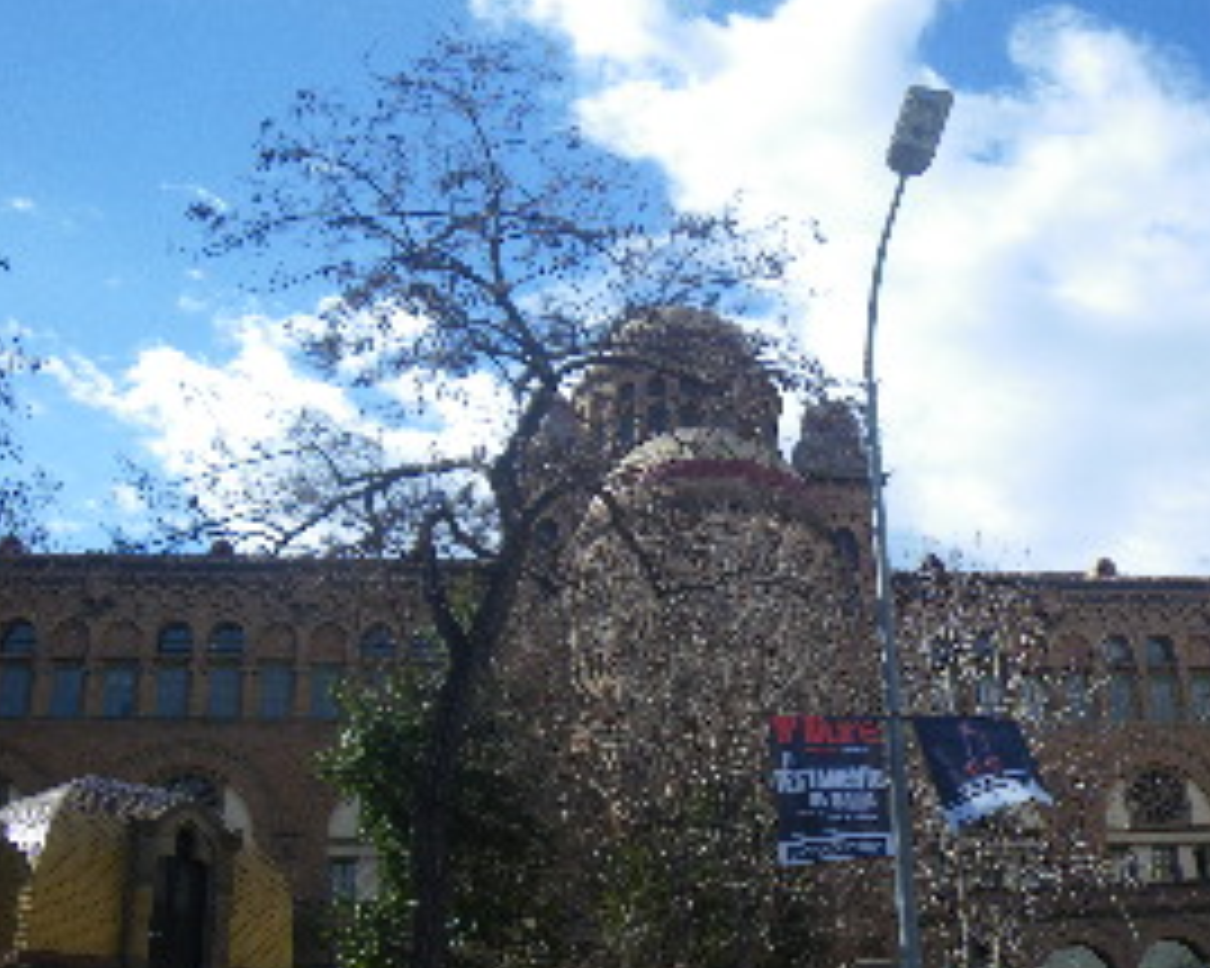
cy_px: 639
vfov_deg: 37.8
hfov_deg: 46.0
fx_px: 1396
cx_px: 823
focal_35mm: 39
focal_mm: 5
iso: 50
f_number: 4.2
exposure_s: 1/320
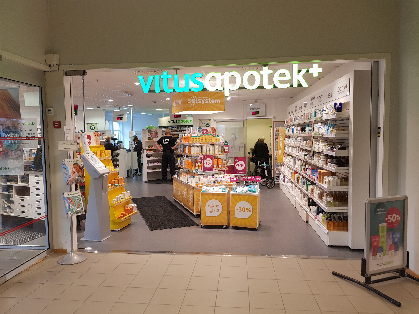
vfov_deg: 53.1
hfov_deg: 67.3
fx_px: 315
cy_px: 157
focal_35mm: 26
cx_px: 210
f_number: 1.7
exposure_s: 1/50
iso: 64
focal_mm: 4.2
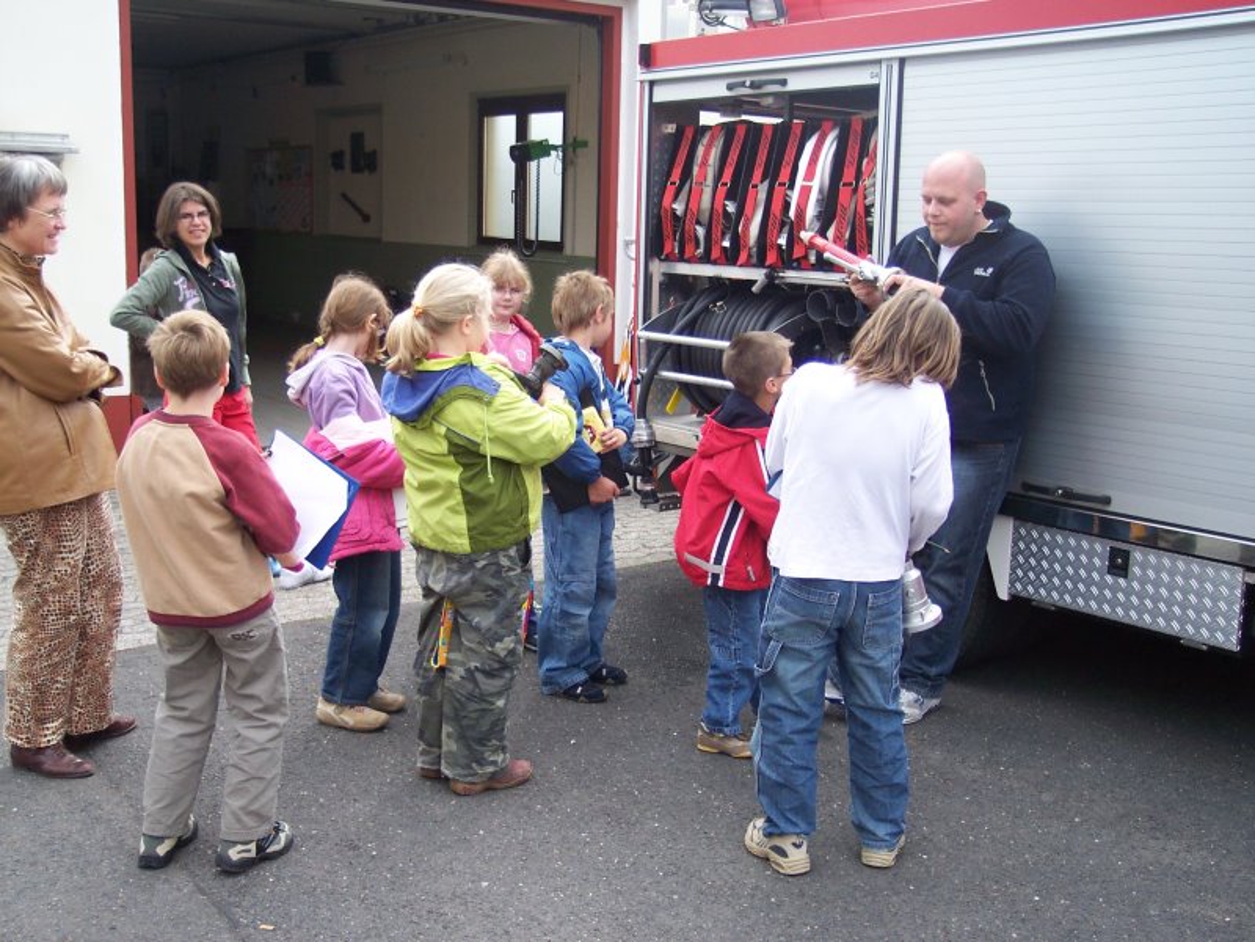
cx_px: 628
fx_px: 1378
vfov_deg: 37.7
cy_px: 471
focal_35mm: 38
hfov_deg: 49.0
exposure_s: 1/500
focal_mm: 8
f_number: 2.8
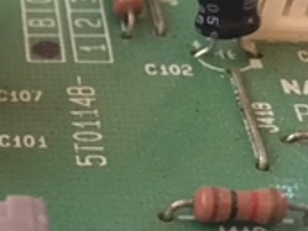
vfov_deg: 13.1
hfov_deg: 15.6
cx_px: -251
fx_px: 961
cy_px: 319
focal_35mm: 108
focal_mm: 4.15
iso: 320
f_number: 2.2
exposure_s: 1/15
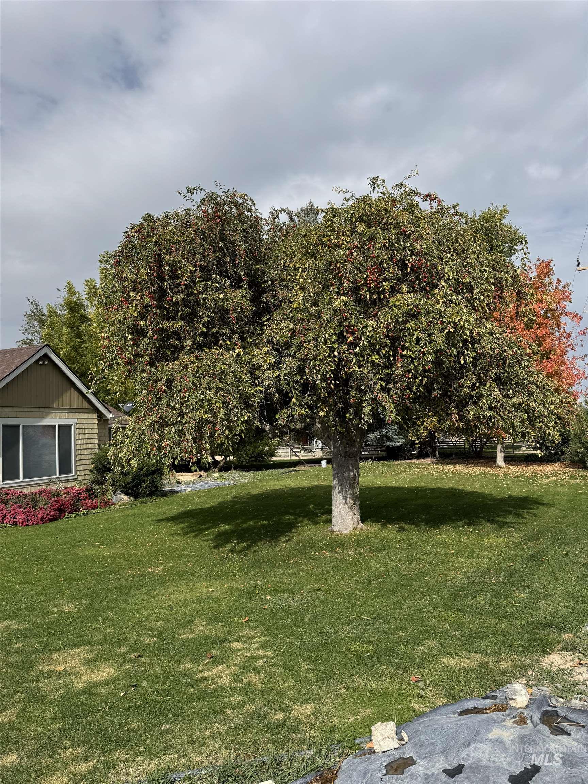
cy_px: 392
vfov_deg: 71.6
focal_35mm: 24
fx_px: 544
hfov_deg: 56.8
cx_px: 294
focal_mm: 6.76
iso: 80
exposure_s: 1/5814
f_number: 1.78
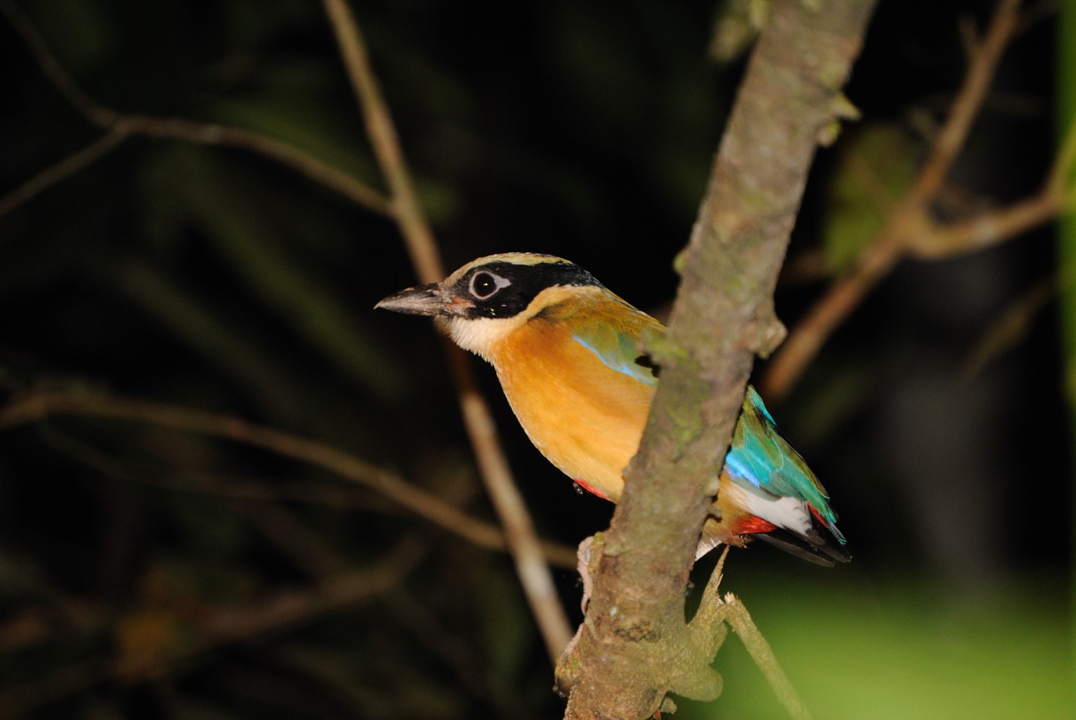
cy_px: 360
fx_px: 8978
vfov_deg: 4.6
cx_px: 538
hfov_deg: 6.9
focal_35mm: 300
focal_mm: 200
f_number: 5.6
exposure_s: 1/200
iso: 400
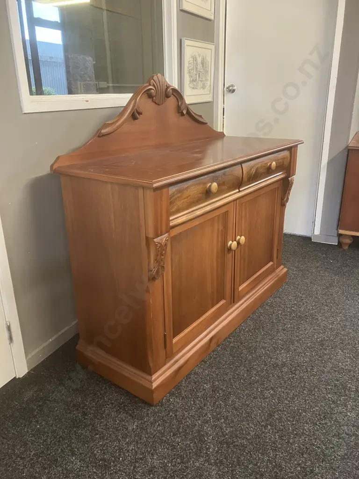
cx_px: 180
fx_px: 387
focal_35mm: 28
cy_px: 240
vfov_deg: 63.4
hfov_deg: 49.7
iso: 320
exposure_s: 1/50
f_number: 1.8
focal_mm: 3.99
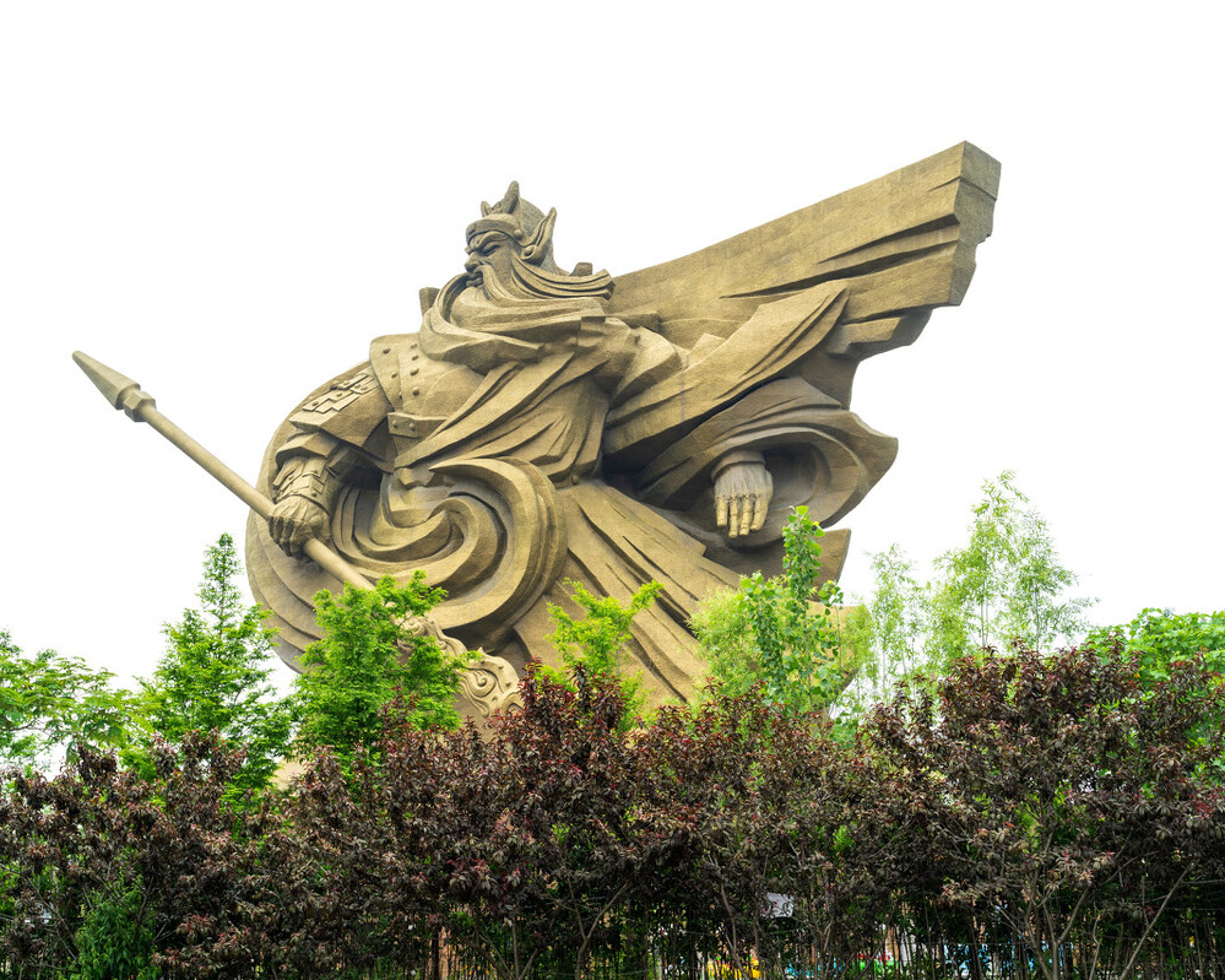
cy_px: 490
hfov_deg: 41.9
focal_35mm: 44
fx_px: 1595
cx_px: 505
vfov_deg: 34.1
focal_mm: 39
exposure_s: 1/80
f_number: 10
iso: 250
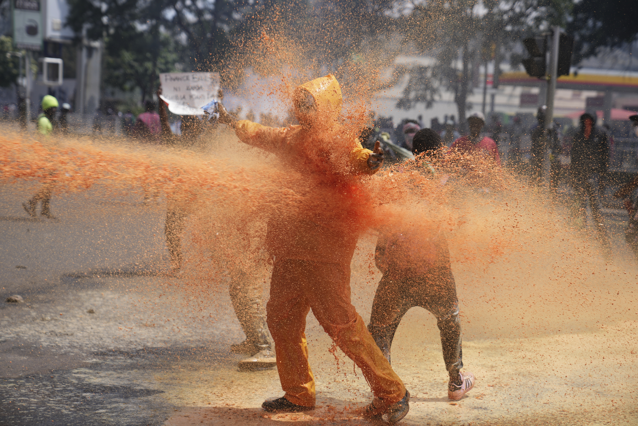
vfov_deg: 19.5
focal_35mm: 70
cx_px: 319
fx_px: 1240
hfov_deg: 28.8
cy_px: 213
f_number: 3.2
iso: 125
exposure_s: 1/2000
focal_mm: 70
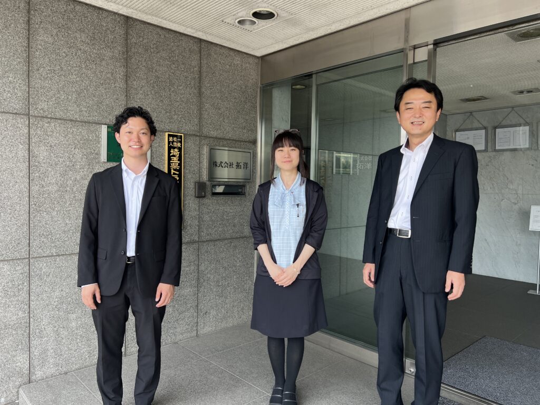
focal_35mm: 26
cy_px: 202
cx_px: 270
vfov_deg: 53.1
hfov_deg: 67.3
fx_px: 406
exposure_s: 1/204
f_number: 1.5
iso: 40
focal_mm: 5.7
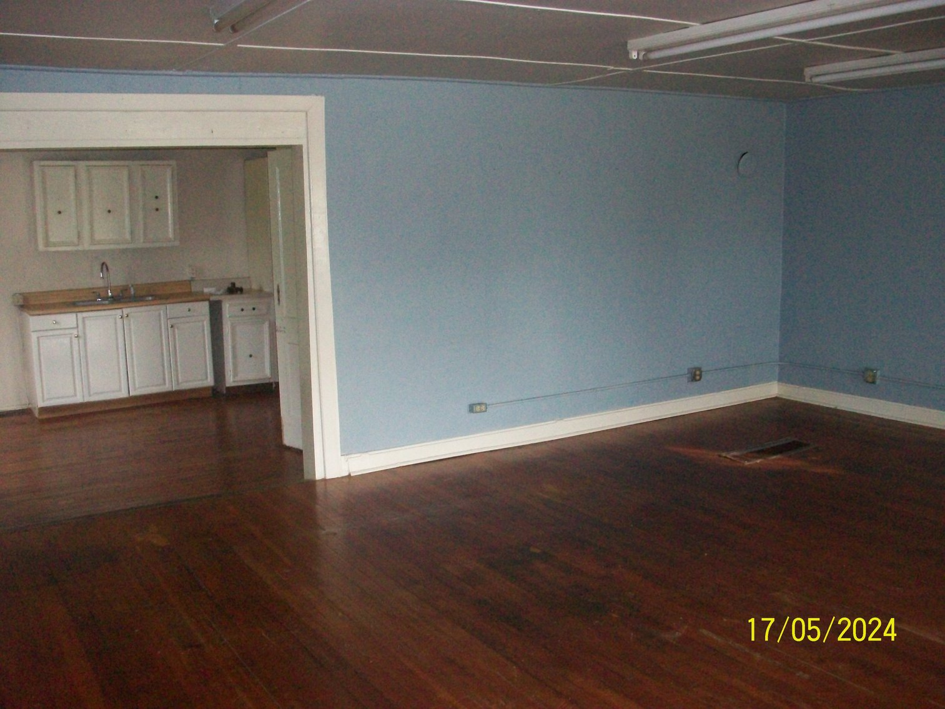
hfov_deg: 54.0
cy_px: 354
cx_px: 472
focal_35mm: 34
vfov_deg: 41.8
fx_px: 928
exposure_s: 1/125
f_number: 2.8
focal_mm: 5.7
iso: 400
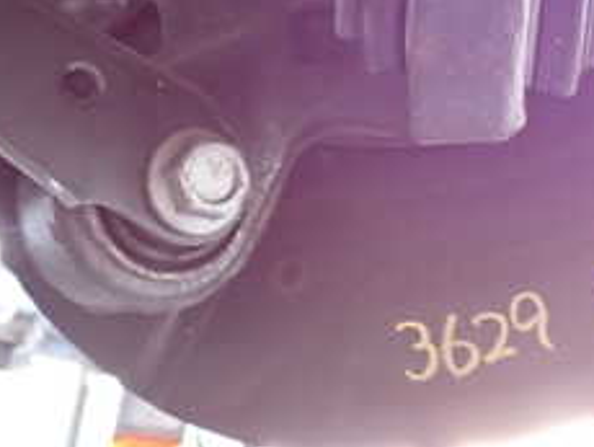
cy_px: -47
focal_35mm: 73
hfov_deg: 26.3
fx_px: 1254
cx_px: 457
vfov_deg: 19.4
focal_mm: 5.05
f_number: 2.2
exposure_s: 1/30
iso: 400
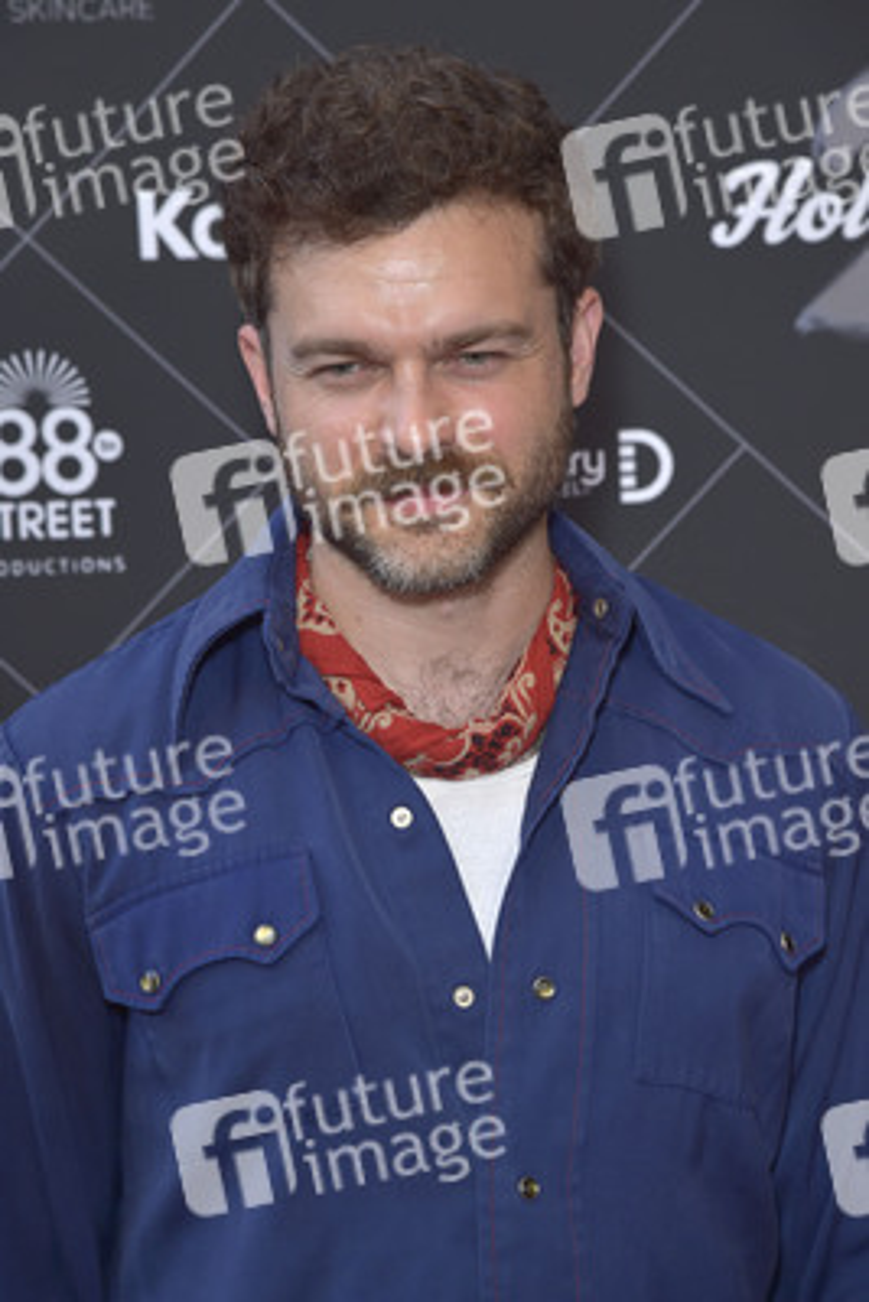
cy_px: 651
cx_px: 434
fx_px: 4341
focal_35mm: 120
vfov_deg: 17.1
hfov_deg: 11.4
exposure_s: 1/250
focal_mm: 120
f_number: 6.3
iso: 400
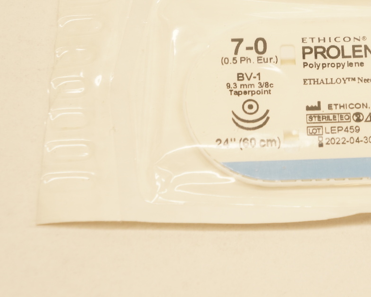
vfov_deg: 12.2
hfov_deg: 15.1
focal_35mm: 126
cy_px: 103
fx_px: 1384
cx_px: 355
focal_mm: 44
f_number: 6.3
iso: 400
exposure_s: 1/80
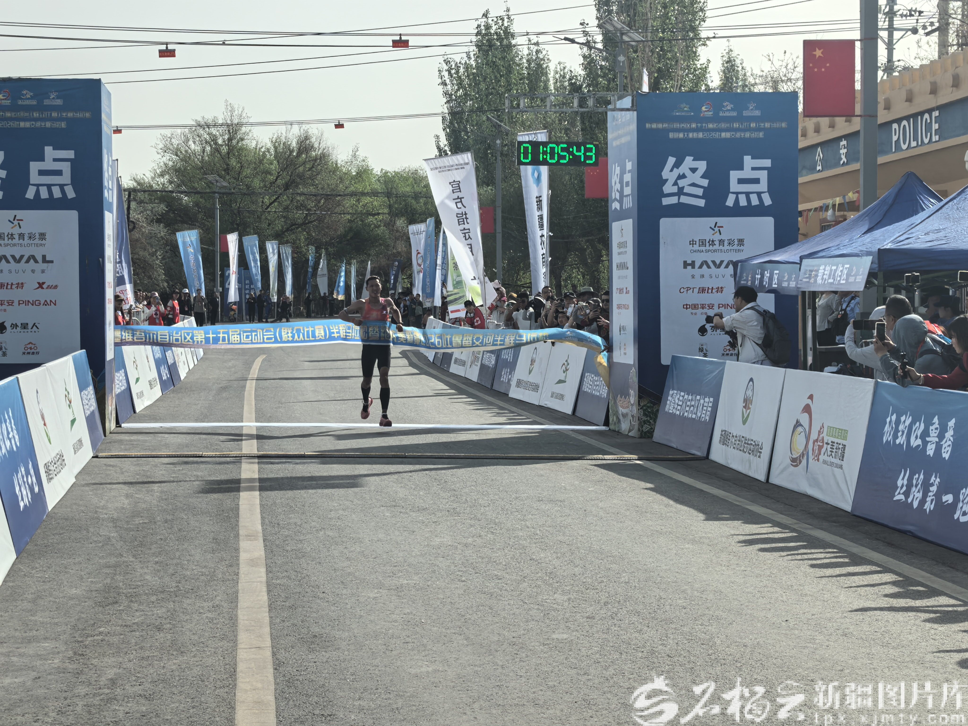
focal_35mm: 82
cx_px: 484
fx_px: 2293
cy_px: 363
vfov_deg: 18.0
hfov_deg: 23.8
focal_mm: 6.98
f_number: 2
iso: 50
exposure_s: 1/2525
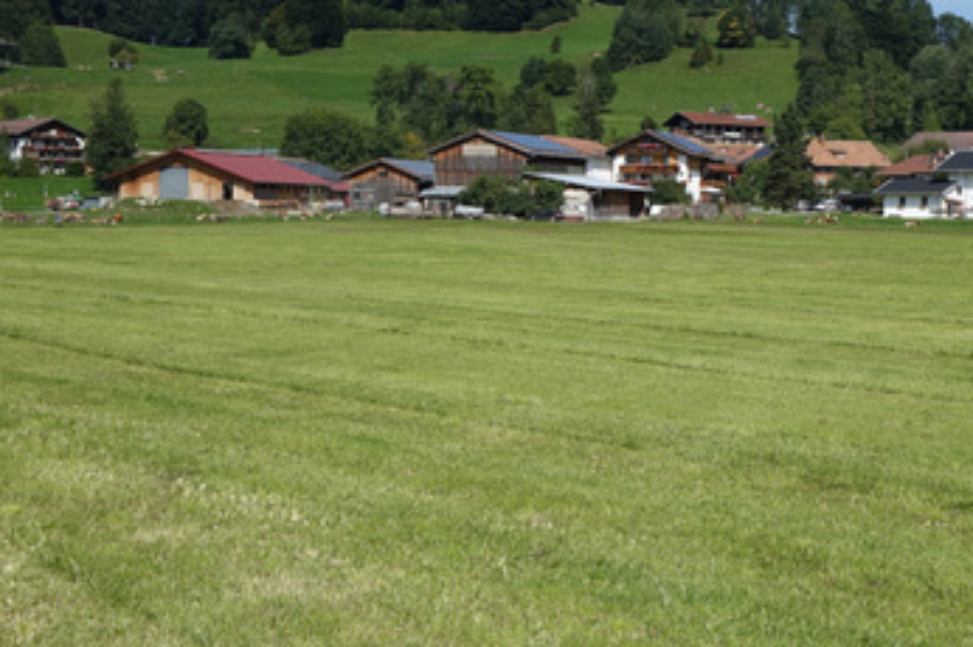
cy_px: 225
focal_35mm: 65
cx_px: 775
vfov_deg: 20.8
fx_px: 1755
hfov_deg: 30.3
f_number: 5
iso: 125
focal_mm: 12.56
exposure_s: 1/800
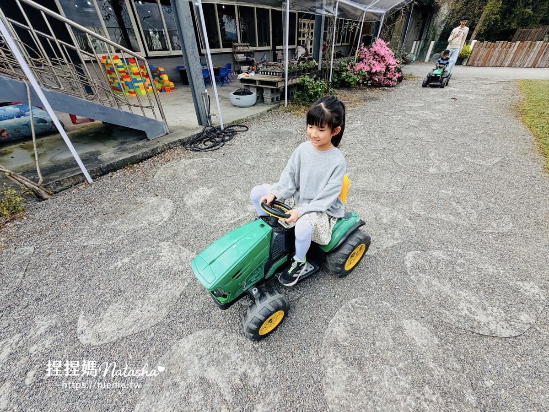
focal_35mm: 14
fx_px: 222
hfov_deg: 102.1
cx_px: 274
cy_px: 206
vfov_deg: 85.7
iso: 40
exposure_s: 1/545
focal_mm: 2.22
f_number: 2.2
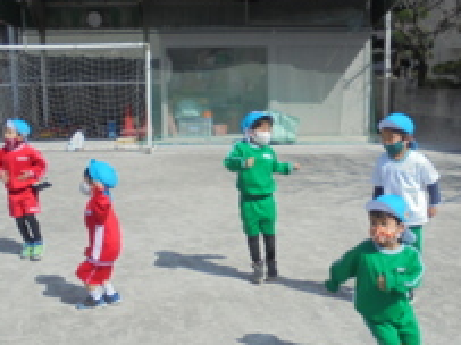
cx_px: 288
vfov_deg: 29.0
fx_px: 665
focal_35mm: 50
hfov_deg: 38.0
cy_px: 195
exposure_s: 1/125
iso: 100
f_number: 11.8
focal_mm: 5.3
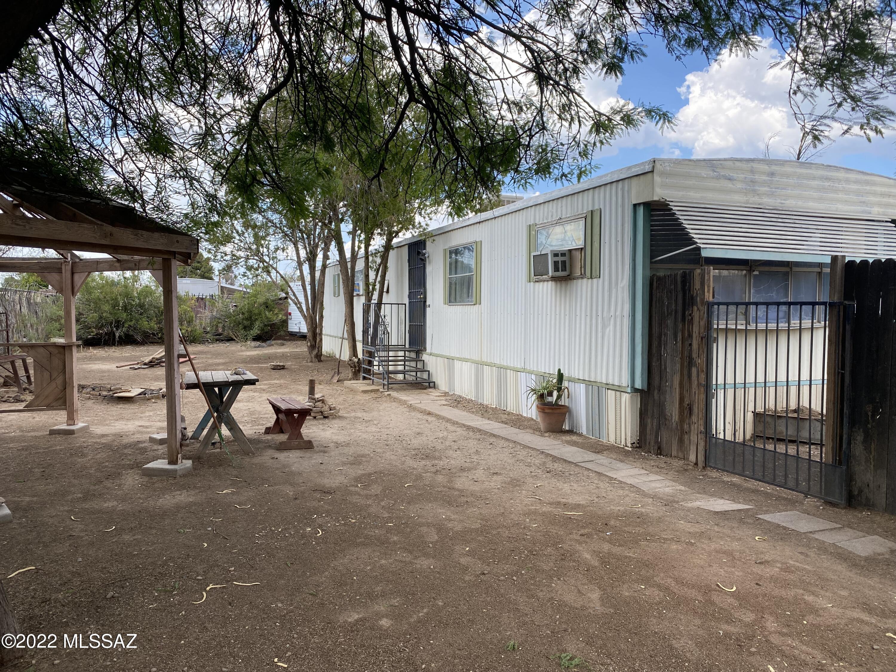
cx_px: 448
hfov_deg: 67.3
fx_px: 673
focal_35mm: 26
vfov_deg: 53.1
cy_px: 336
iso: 32
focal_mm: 4.25
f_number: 1.8
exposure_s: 1/782
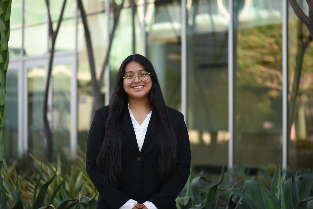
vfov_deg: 13.0
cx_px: 156
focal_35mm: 105
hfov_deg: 19.5
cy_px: 104
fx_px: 913
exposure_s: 1/200
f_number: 2.8
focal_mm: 105
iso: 125
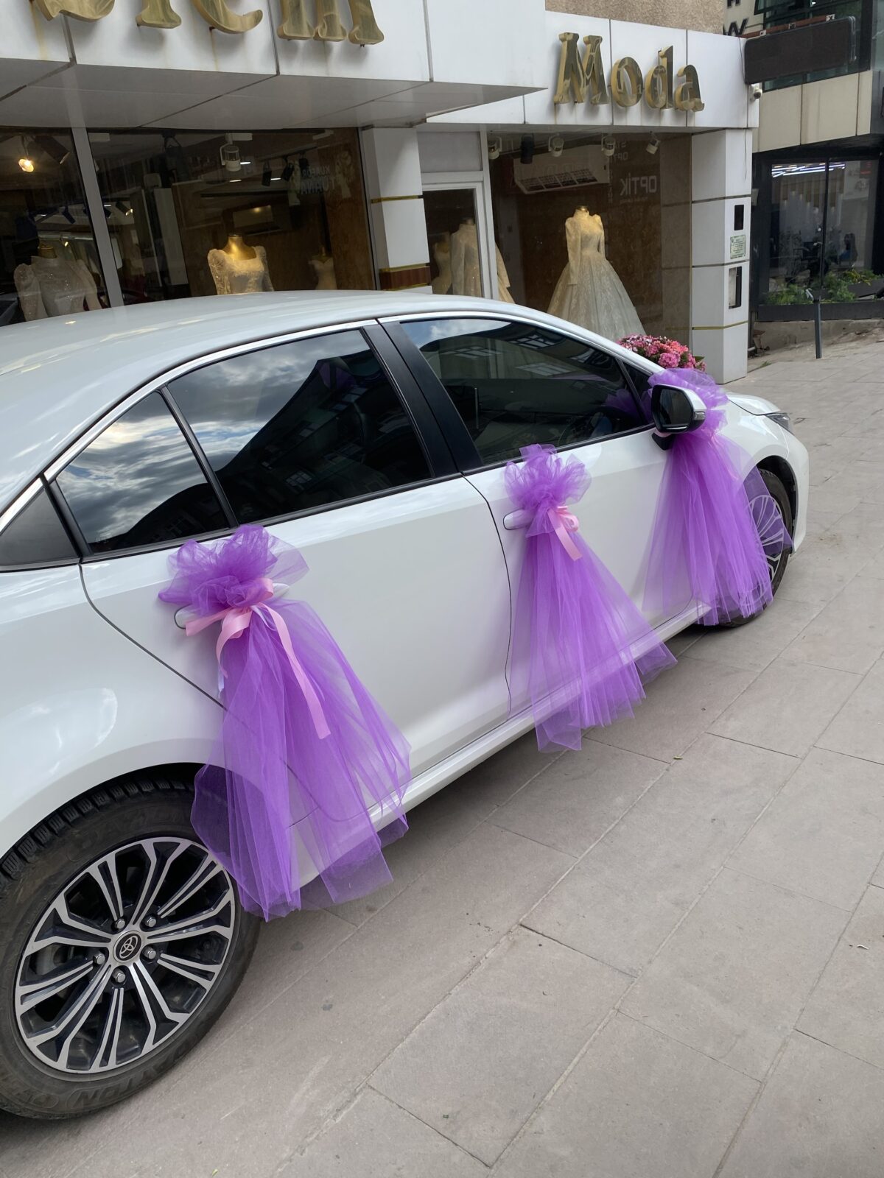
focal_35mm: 26
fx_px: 885
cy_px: 589
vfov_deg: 67.3
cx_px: 442
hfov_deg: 53.1
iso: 32
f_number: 1.8
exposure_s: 1/1182
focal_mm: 4.25
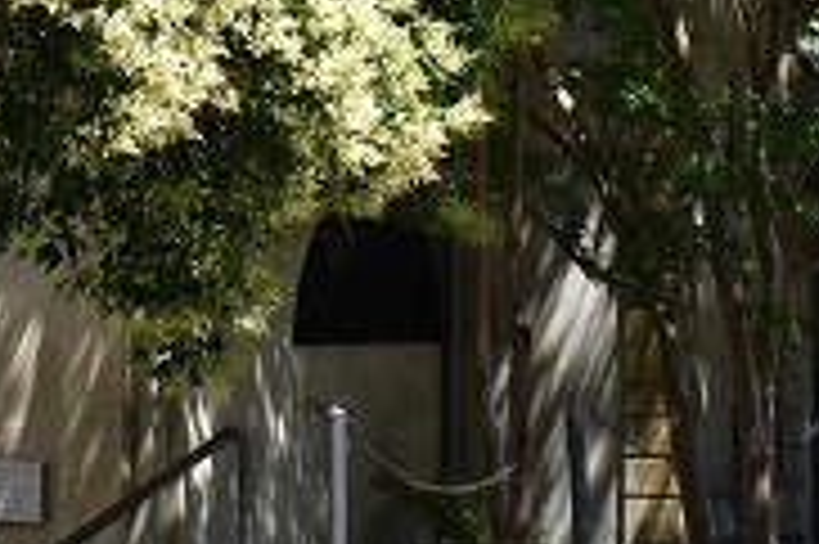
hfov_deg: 10.6
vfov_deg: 6.8
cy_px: -598
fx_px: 4387
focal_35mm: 193
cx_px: 234
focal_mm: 26
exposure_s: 1/320
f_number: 9
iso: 200
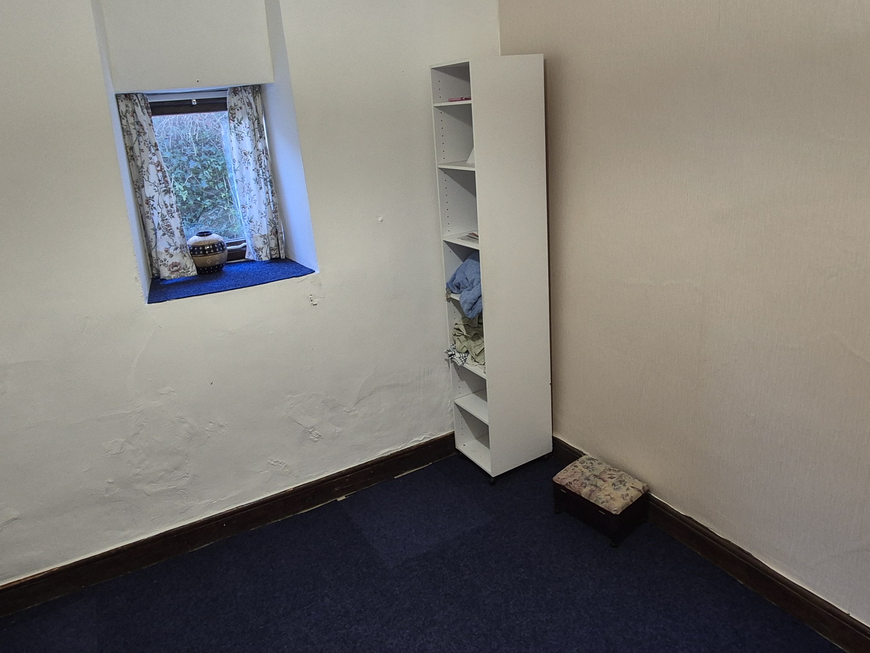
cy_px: 266
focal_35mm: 22
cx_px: 400
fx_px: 553
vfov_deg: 60.6
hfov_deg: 76.2
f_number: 2.2
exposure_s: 1/50
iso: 250
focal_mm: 2.2
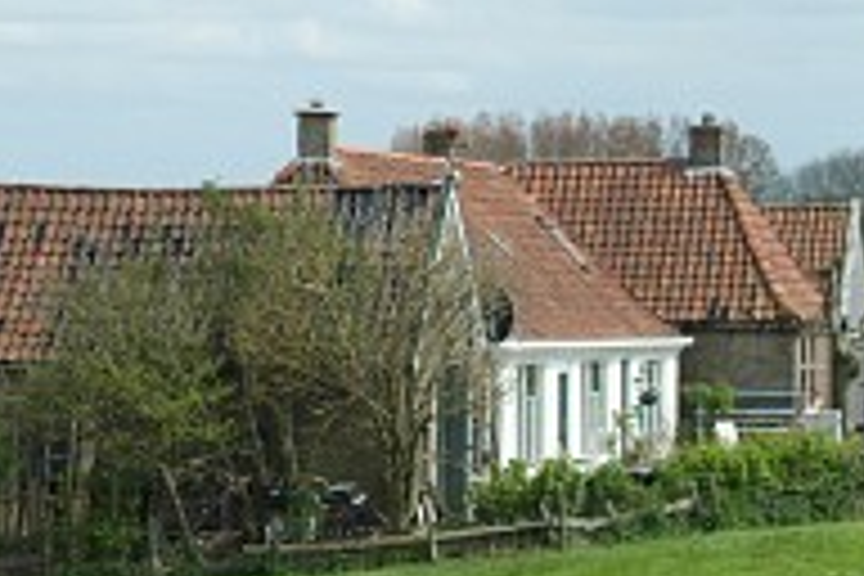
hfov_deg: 9.4
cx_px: 207
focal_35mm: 218
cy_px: 288
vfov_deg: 6.3
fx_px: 5232
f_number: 5.6
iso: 200
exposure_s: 1/500
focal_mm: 62
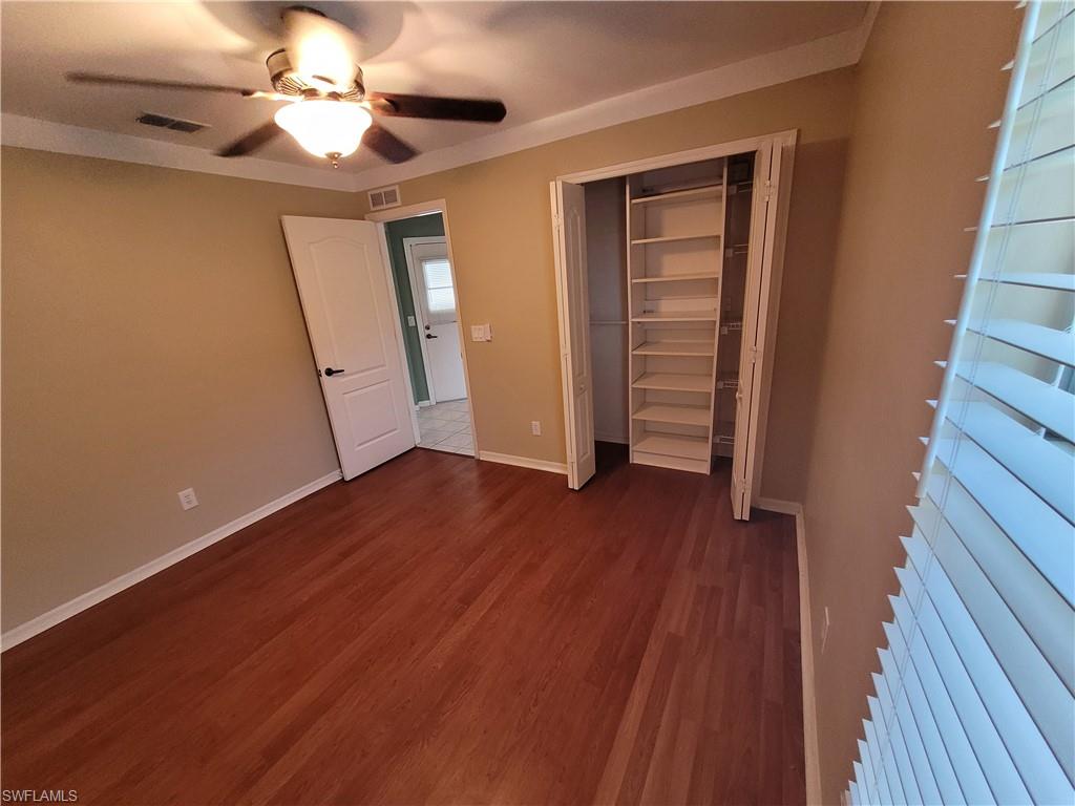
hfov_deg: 106.2
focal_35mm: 13
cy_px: 403
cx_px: 538
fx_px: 404
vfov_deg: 89.9
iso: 320
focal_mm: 1.74
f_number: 2.2
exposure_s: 1/59
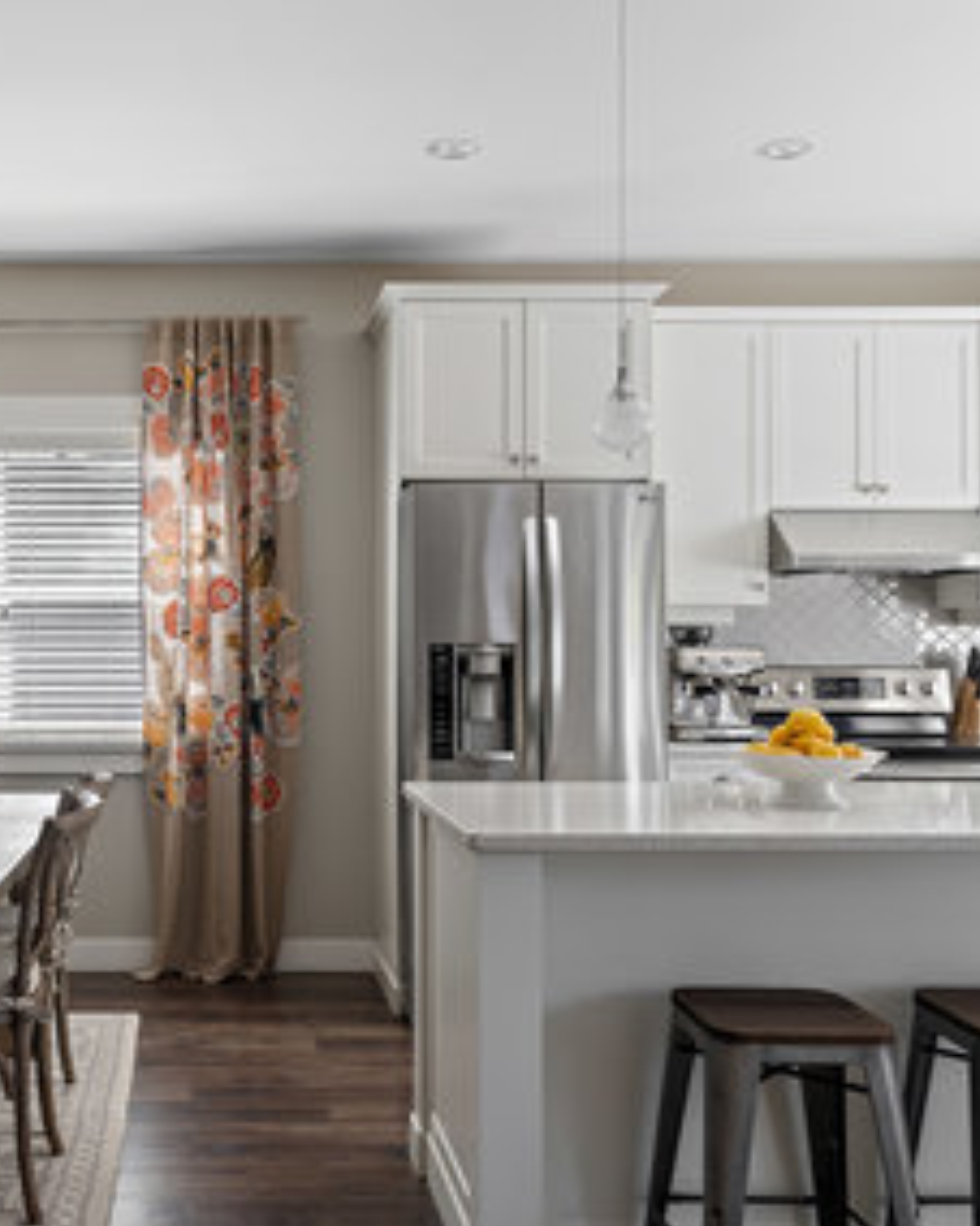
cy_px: 613
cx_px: 218
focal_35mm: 36
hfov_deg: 39.7
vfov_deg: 50.3
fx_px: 1306
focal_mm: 25
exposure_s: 1/8
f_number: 7.1
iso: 400
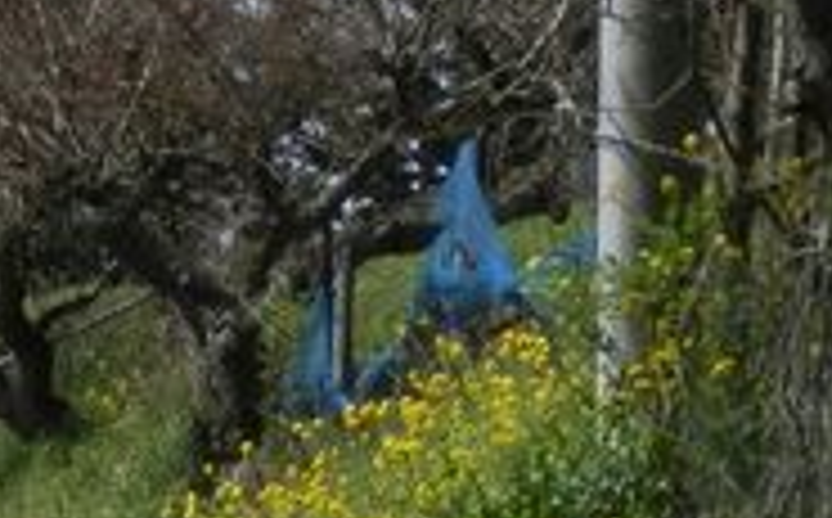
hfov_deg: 8.4
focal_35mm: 248
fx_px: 5615
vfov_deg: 5.2
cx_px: -99
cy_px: 716
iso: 80
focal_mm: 9.8
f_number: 4.1
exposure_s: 1/800
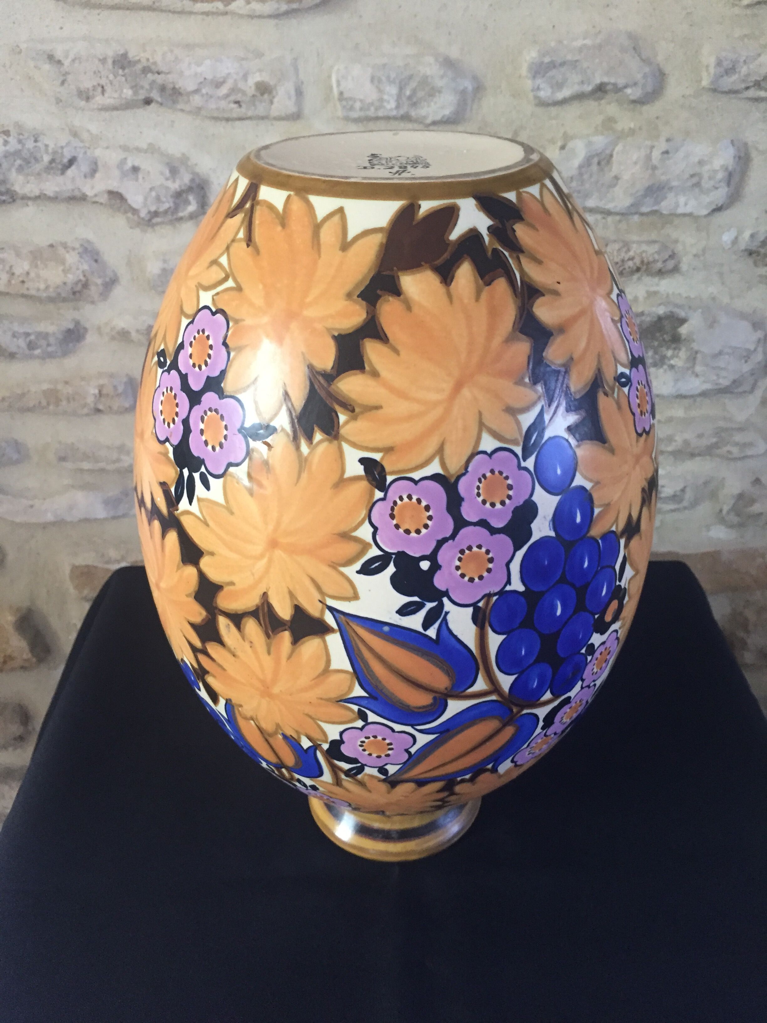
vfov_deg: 61.7
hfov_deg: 48.2
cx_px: 384
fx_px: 857
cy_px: 512
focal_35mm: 29
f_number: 2.2
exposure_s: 1/33
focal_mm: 4.15
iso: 250
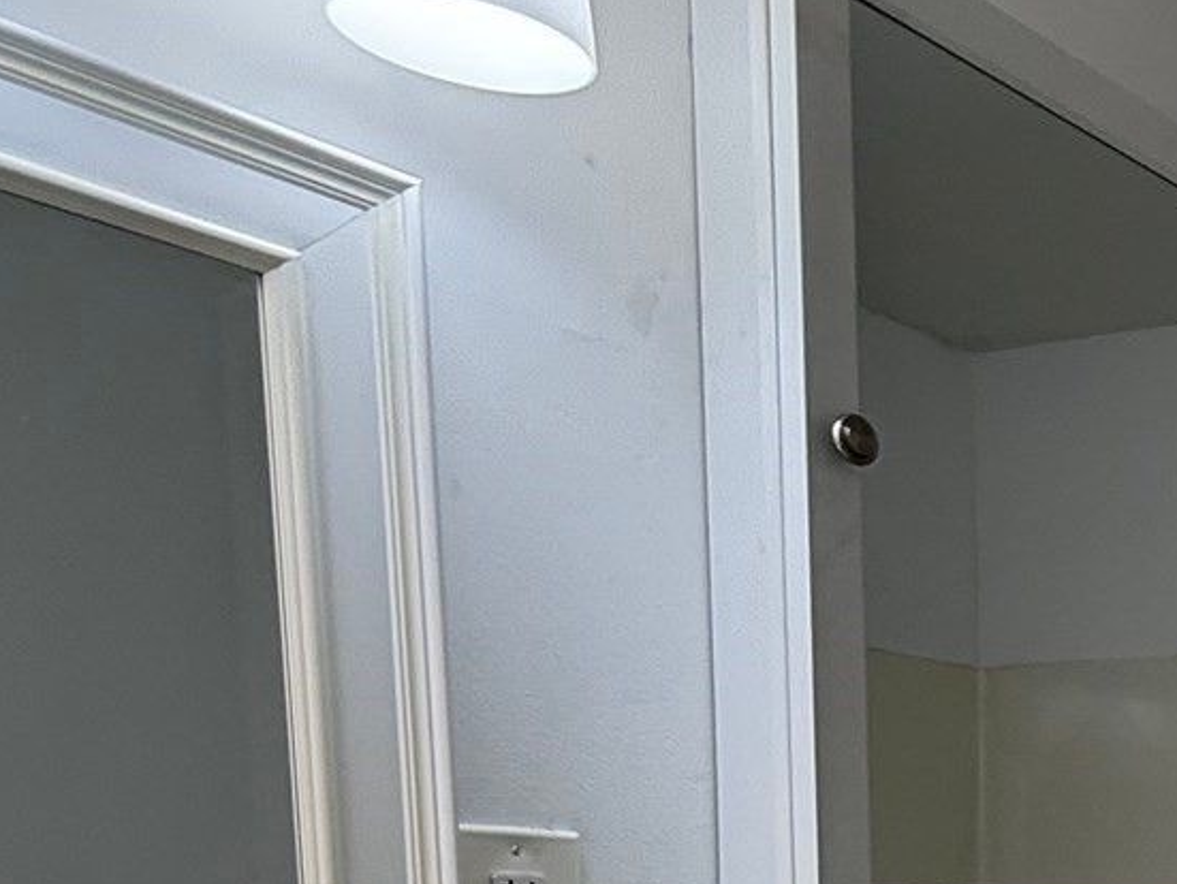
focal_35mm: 52
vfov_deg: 24.5
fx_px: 1769
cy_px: 1151
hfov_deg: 27.1
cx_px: 1722
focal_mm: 2.22
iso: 100
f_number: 2.2
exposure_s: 1/120
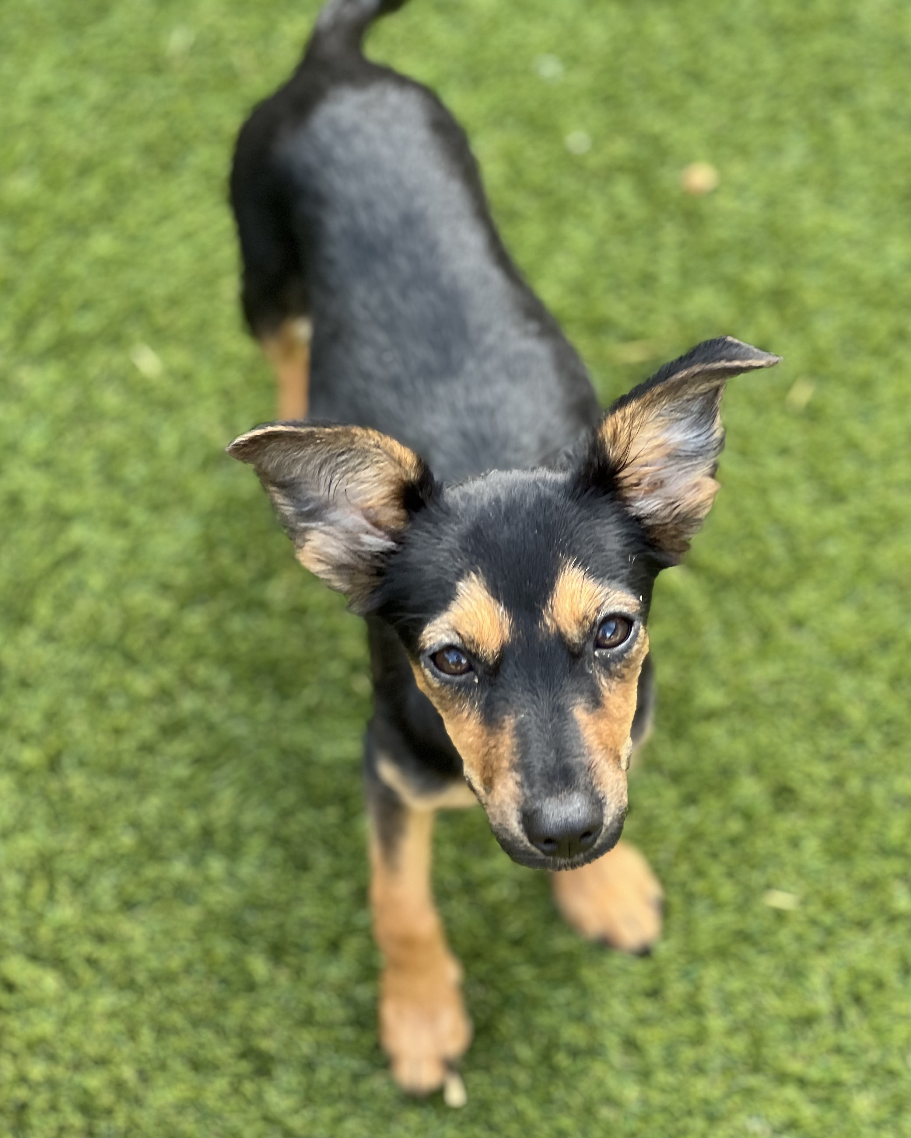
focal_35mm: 81
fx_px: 2730
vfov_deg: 23.6
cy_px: 611
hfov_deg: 18.9
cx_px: 454
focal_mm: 9
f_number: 2.8
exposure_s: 1/121
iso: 160
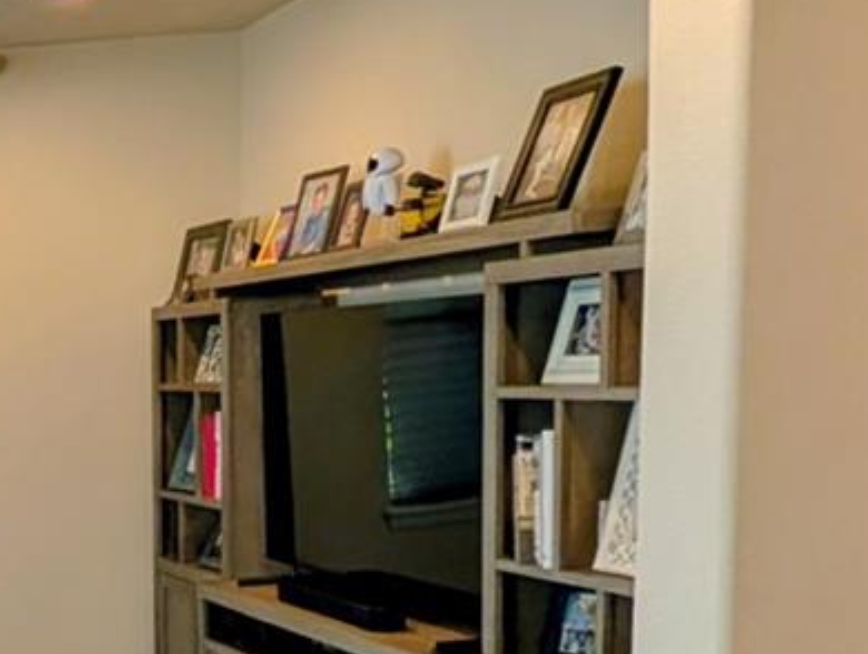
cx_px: -461
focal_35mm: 49
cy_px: 572
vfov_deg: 28.8
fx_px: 1231
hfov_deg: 26.7
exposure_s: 1/120
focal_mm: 2.02
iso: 68
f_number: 1.7
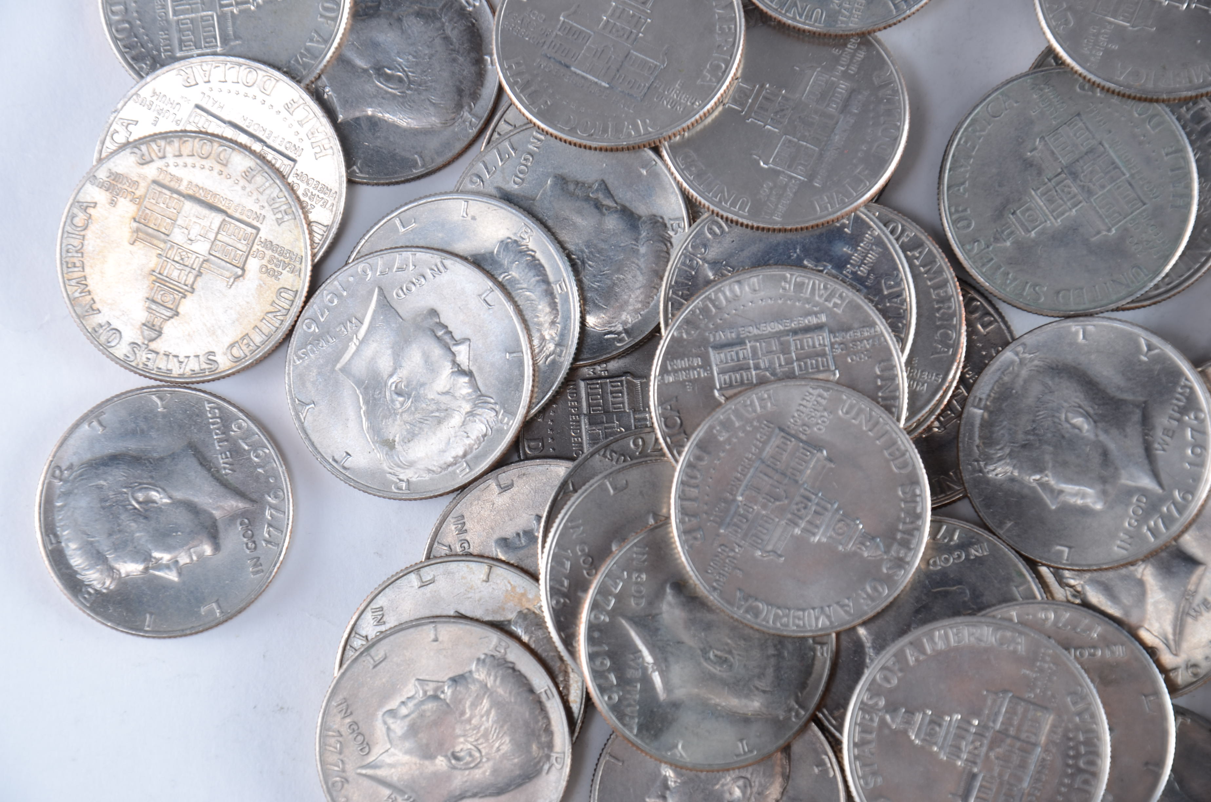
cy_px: 401
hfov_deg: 13.1
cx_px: 606
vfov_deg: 8.7
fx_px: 5287
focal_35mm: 158
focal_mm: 105
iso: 100
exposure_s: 1/160
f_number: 8
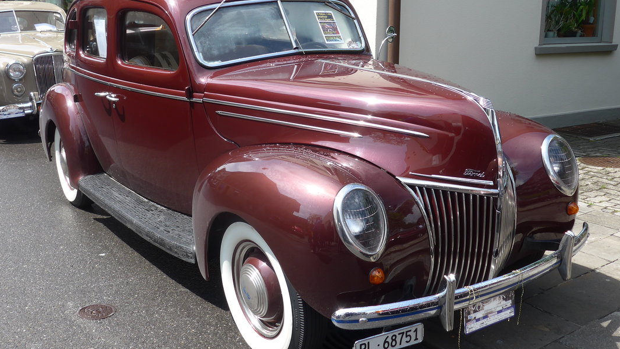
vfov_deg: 28.3
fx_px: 690
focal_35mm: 42
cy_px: 156
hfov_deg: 48.4
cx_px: 303
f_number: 2.8
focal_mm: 7
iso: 80
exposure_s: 1/800
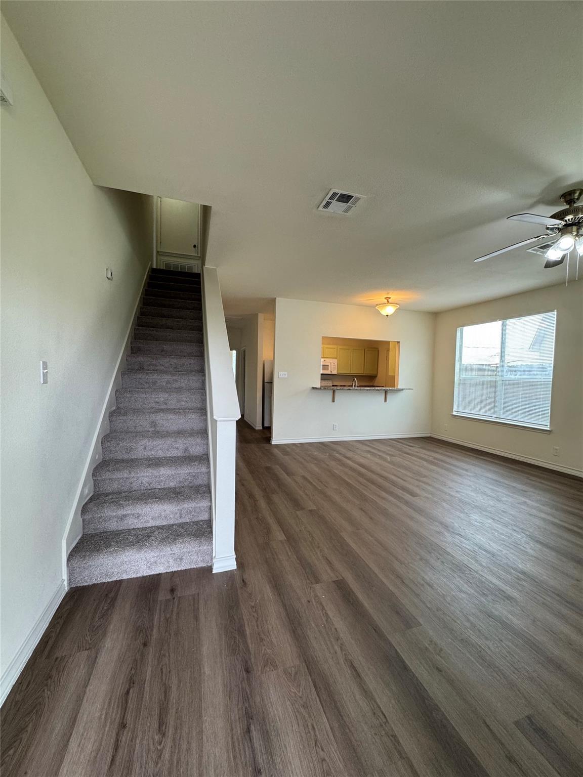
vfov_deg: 102.1
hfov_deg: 85.7
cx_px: 292
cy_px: 388
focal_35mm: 14
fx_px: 314
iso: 200
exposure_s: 1/120
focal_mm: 2.22
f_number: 2.2
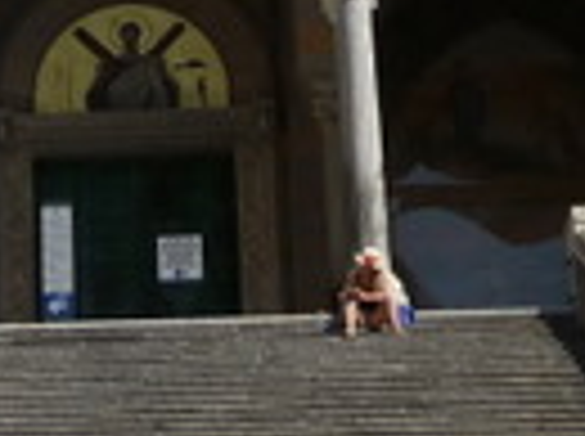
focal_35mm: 212
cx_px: 94
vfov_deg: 6.7
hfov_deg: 9.3
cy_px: -521
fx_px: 3576
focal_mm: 7.1
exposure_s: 1/1000
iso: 100
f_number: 4
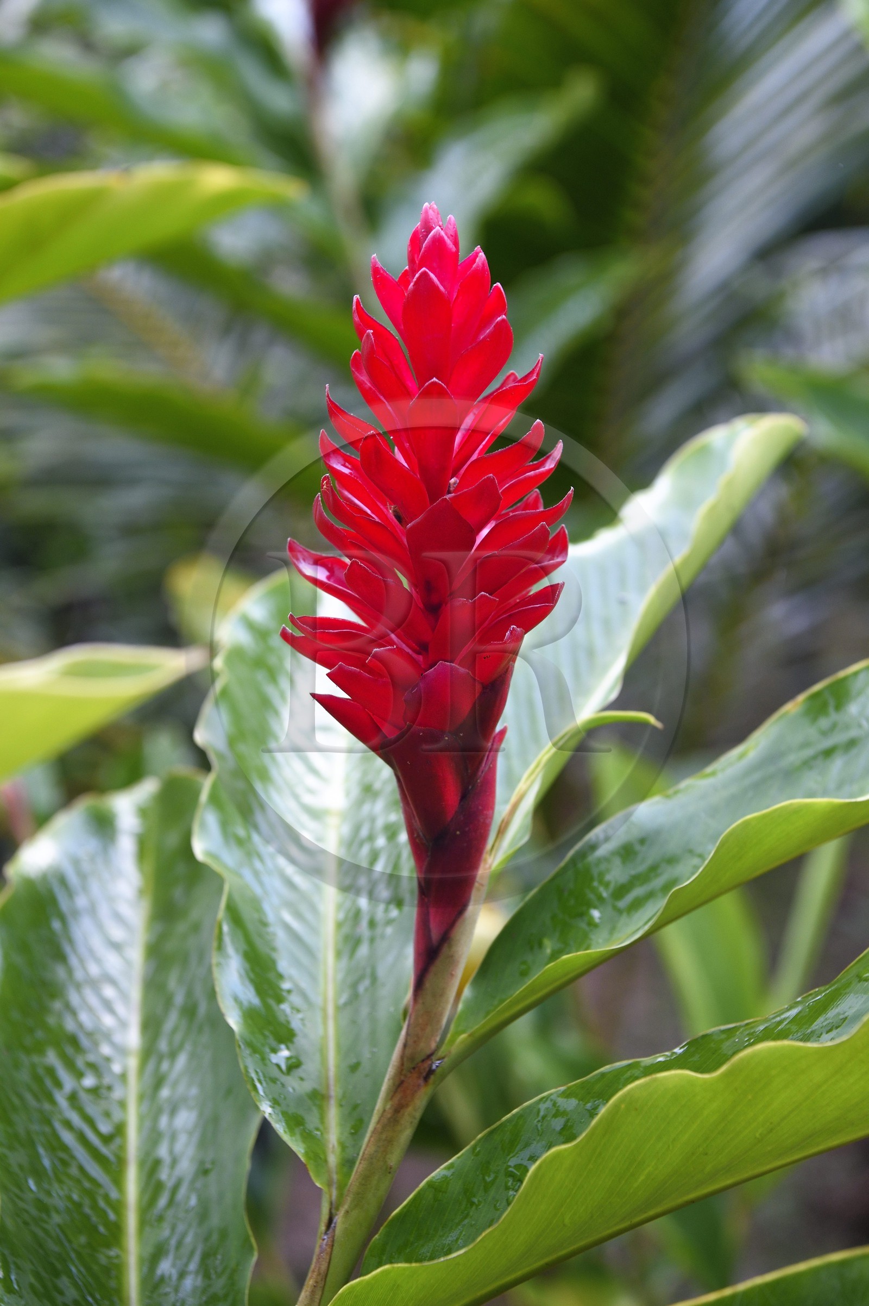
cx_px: 434
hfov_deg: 19.4
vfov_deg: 28.9
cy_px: 653
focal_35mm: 70
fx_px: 2537
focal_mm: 70
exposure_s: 1/50
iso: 800
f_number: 6.3
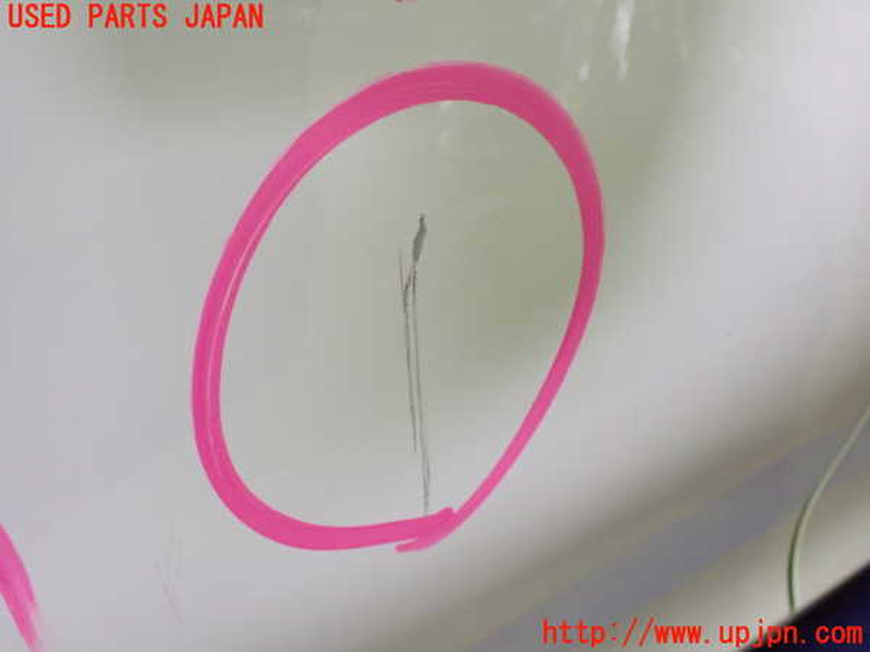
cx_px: 435
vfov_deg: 46.8
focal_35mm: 30
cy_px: 326
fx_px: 754
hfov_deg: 60.0
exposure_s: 1/100
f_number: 2.3
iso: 800
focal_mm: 5.4
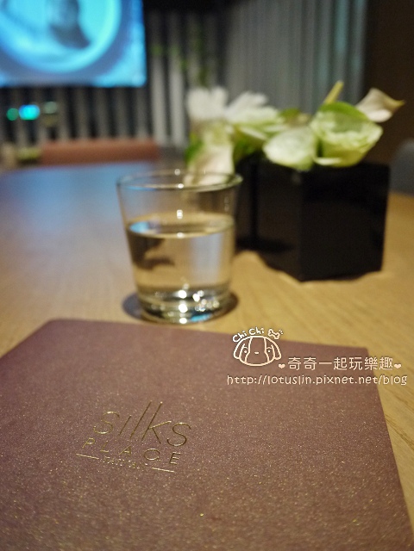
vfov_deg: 63.4
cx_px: 207
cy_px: 276
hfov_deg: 49.7
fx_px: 446
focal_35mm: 28
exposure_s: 1/60
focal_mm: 14
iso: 800
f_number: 2.5
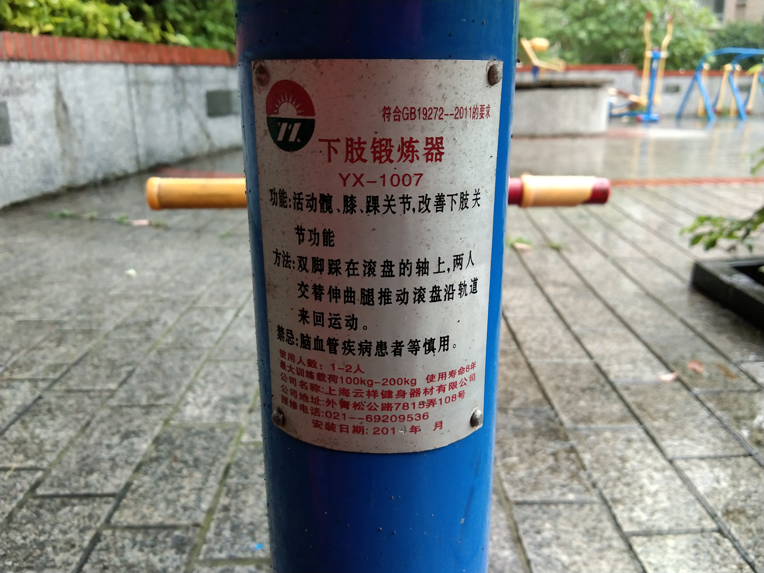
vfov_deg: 45.4
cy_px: 286
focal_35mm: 31
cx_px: 382
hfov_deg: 58.4
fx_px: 684
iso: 320
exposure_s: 1/33.3
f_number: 2.2
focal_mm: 3.69
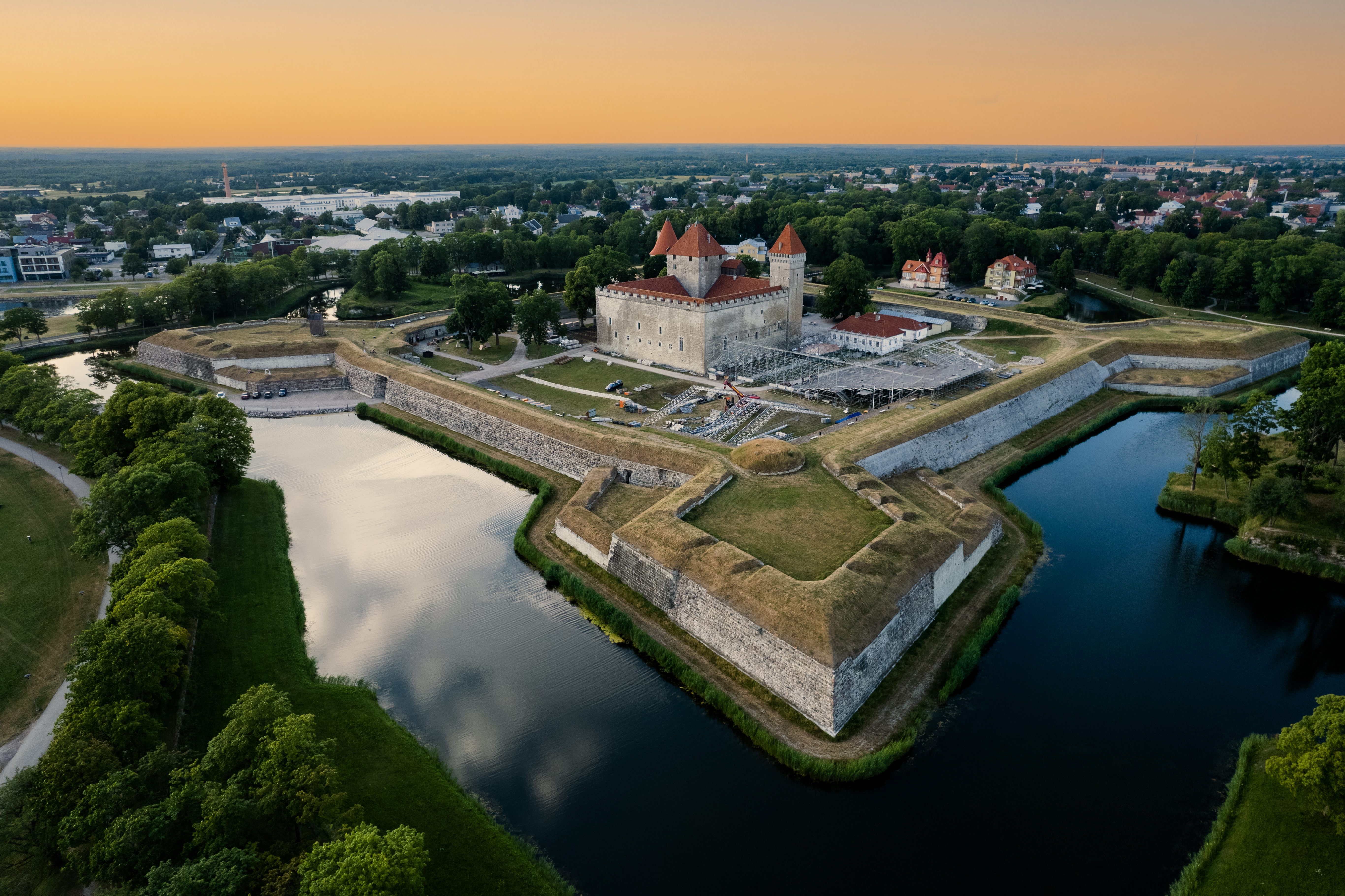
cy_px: 448
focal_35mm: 22
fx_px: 822
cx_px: 672
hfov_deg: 78.6
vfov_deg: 57.2
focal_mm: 8.38
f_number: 2.8
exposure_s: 1/800
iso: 100
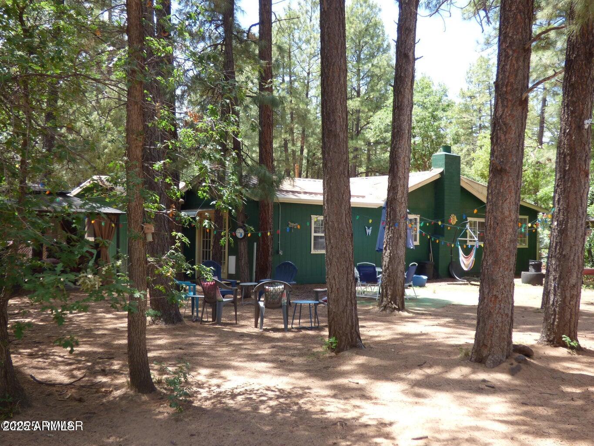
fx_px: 652
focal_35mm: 38
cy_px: 223
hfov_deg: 49.0
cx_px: 297
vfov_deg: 37.7
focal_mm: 6.8
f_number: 3.5
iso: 100
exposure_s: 1/160
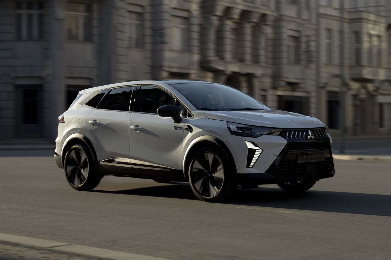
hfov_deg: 28.8
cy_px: 130
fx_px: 760
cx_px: 196
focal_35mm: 70
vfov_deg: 19.5
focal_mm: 70
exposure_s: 1/1000
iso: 100
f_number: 2.8
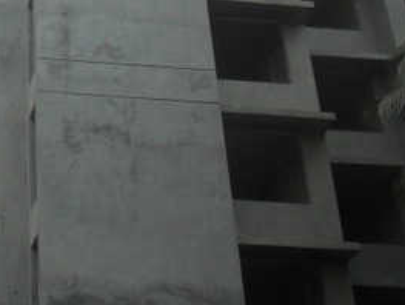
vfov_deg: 18.0
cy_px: 105
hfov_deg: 22.6
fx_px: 961
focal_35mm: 82
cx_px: -31
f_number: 8.9
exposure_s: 1/250
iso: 100
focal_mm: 4.9
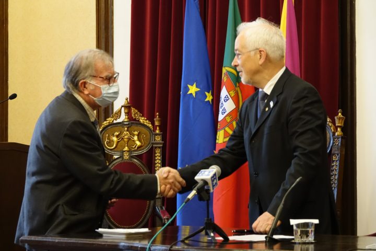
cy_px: 126
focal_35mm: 170
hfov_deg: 12.1
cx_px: 188
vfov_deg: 8.1
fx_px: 1775
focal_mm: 62.39
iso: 1600
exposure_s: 1/60
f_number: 4
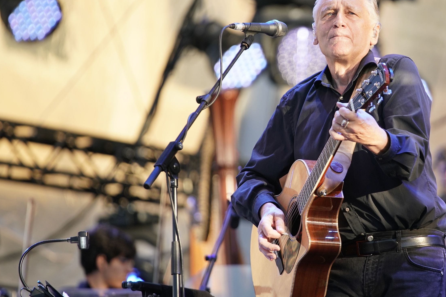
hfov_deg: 5.7
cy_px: 126
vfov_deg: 3.8
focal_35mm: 362
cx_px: 353
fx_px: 4484
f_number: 2.8
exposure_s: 1/1250
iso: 320
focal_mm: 200
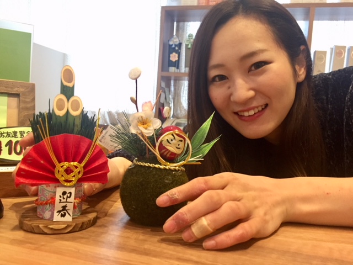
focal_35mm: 29
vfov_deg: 48.2
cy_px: 132
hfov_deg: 61.7
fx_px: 296
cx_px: 176
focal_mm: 4.15
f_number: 2.2
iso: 200
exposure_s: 1/33
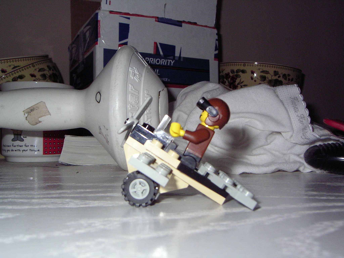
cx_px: 172
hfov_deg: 51.4
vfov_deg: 39.7
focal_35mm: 36
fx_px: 358
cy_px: 129
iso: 100
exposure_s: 1/30
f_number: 4.8
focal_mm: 5.6
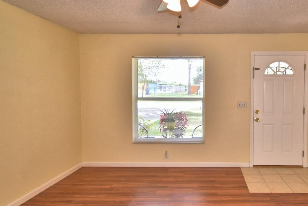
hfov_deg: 75.6
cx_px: 210
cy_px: 97
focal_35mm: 22
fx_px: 188
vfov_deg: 57.2
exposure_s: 1/60
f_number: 4.5
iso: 200
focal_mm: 10
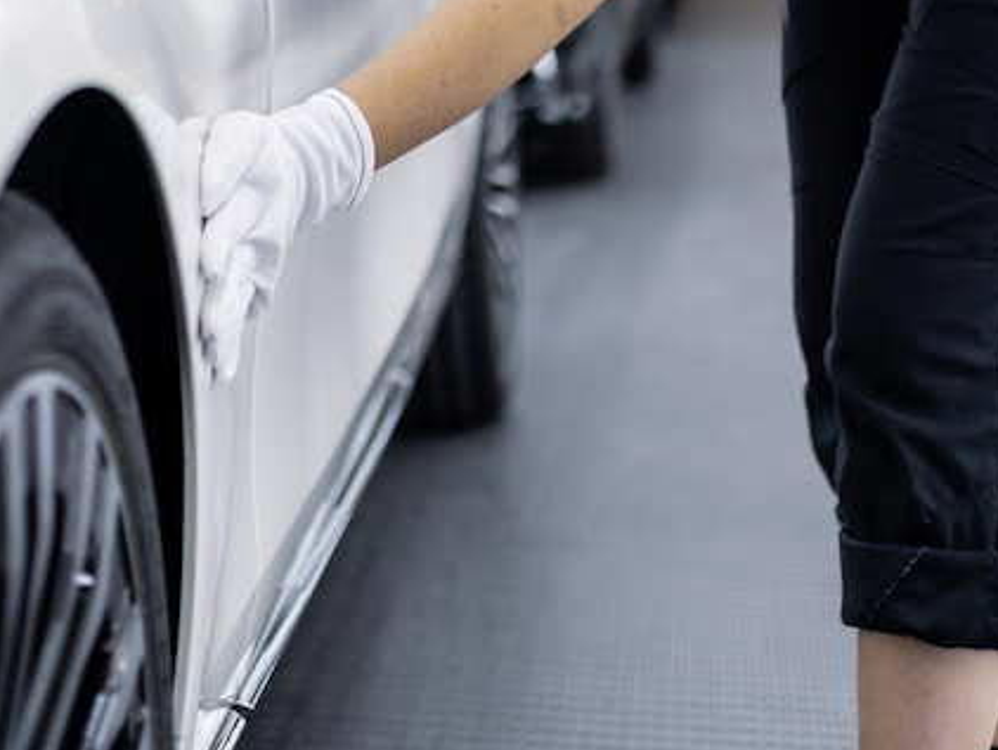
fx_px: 2942
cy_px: -172
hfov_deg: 18.9
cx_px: 104
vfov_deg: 14.0
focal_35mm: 102
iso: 80
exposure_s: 1/1000
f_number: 1.4
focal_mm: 35
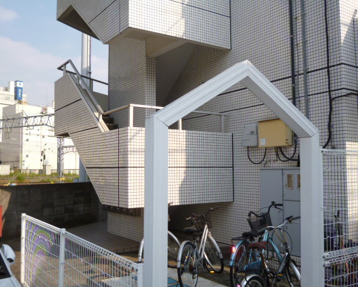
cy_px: 144
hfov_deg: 50.3
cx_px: 171
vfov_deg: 41.2
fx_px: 381
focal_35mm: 36
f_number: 2.9
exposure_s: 1/1300
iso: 100
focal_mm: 6
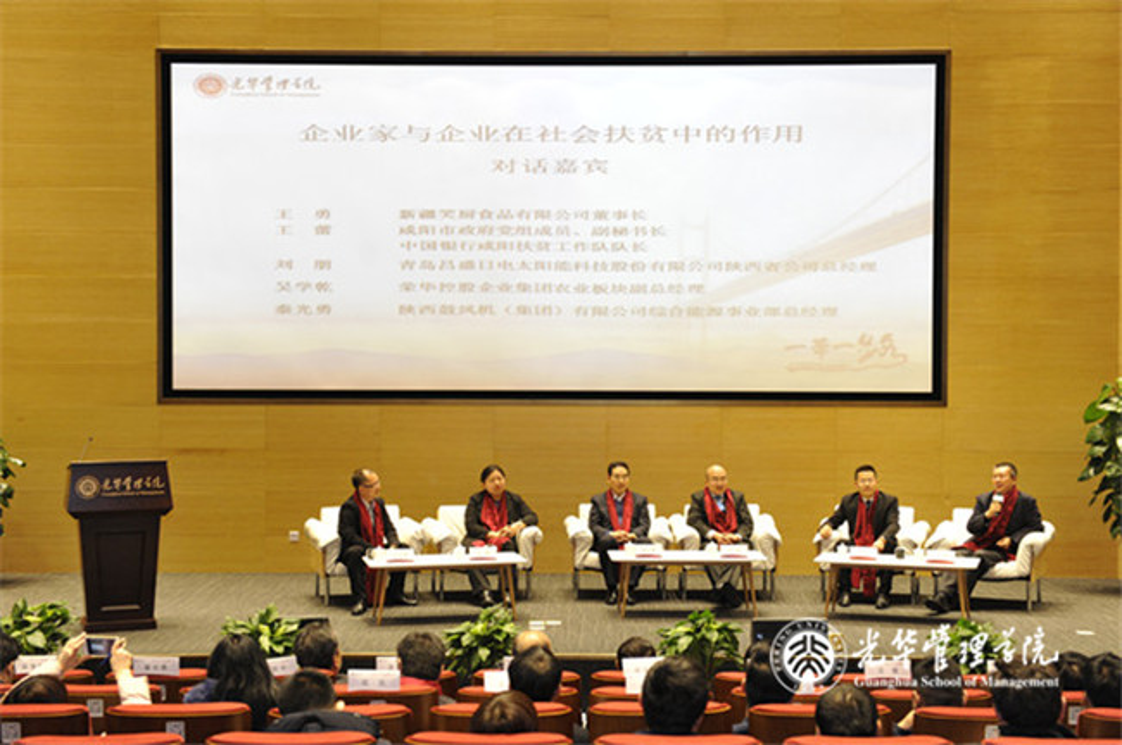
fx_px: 1806
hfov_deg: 34.5
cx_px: 561
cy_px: 372
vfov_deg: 23.3
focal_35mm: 58
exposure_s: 1/60
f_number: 4
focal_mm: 58
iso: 1600
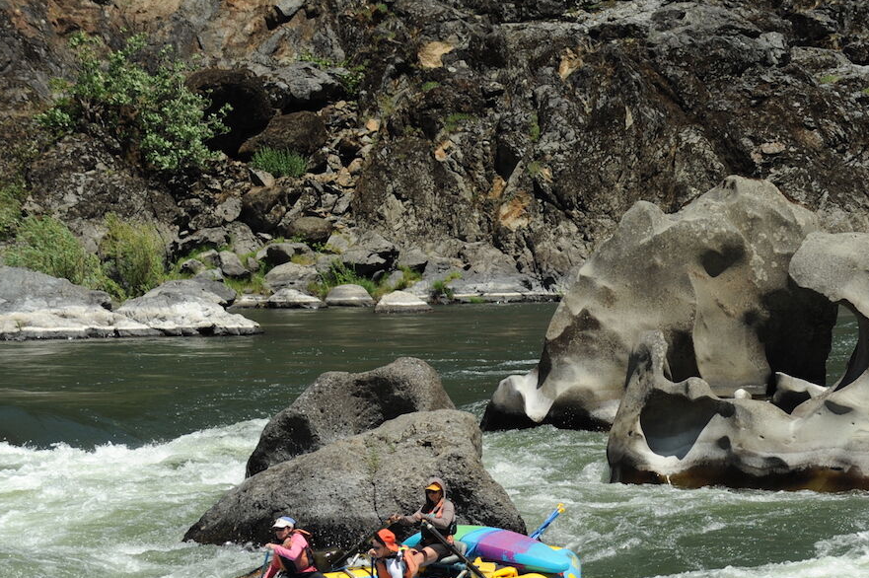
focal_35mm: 247
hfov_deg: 8.3
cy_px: 410
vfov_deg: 5.6
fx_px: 5958
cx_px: 692
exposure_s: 1/1000
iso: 200
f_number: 6.3
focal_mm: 145
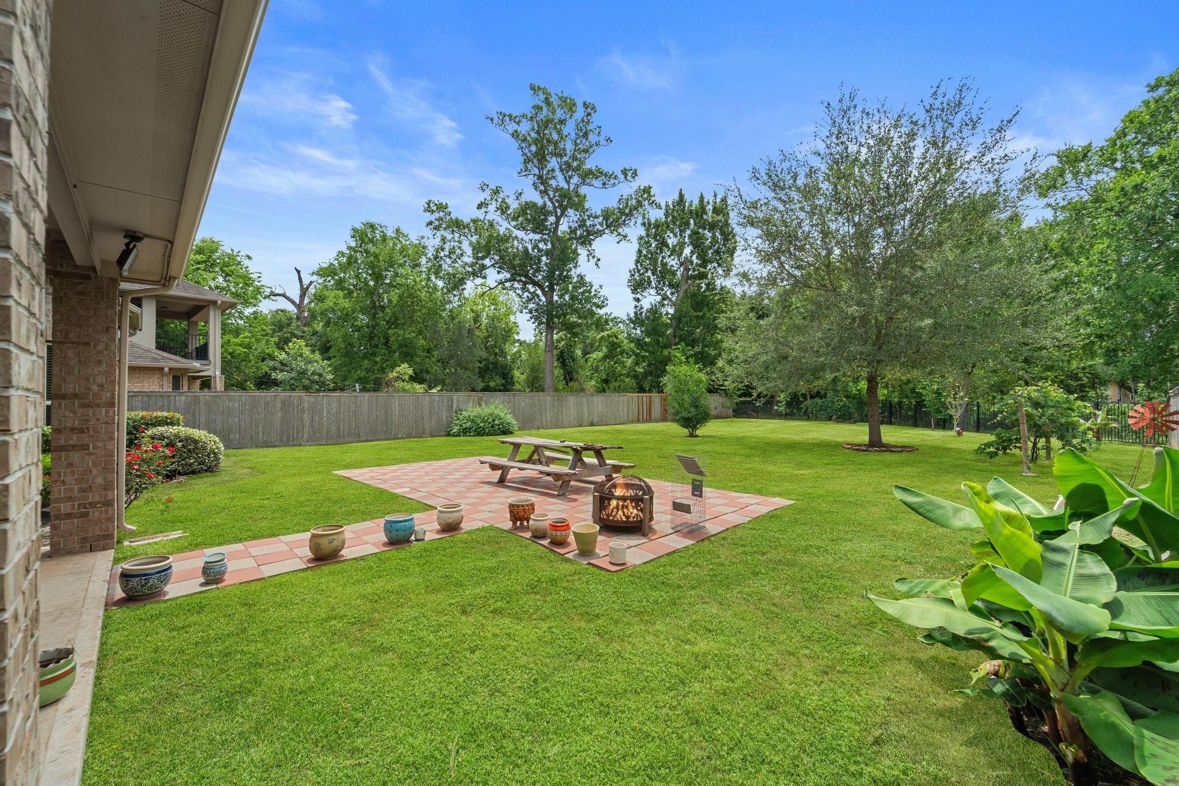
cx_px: 590
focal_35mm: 14
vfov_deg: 81.2
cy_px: 393
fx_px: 458
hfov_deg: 104.3
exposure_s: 1/640
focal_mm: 14
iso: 320
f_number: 9
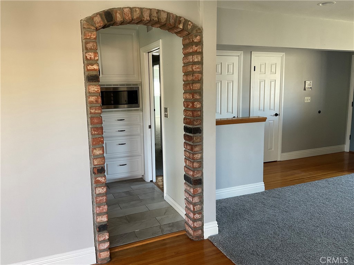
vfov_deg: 48.2
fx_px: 297
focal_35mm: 29
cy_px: 132
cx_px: 177
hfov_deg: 61.7
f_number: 1.8
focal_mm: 3
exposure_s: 1/60
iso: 64
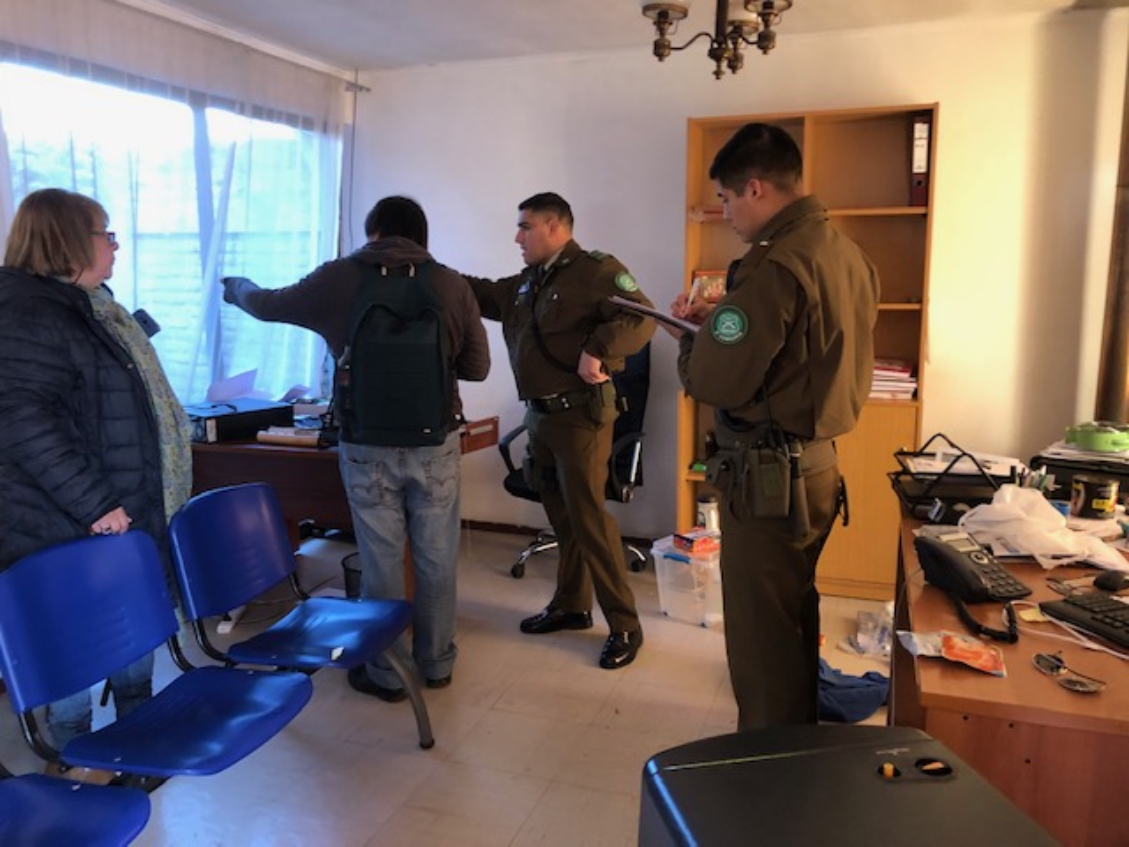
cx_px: 564
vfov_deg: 49.7
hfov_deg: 63.4
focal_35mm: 28
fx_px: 913
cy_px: 424
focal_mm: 3.99
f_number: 1.8
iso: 50
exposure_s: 1/15
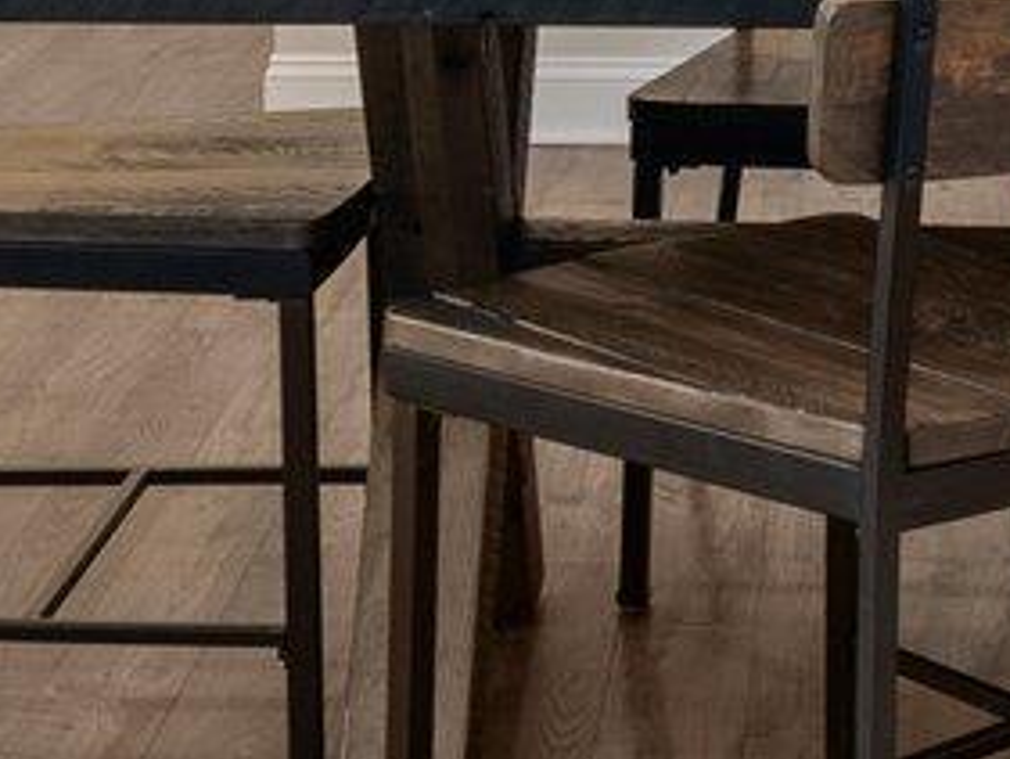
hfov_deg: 16.4
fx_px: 3474
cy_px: -556
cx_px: 827
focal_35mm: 119
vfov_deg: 11.6
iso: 500
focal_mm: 17
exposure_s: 1/1.67
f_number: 8
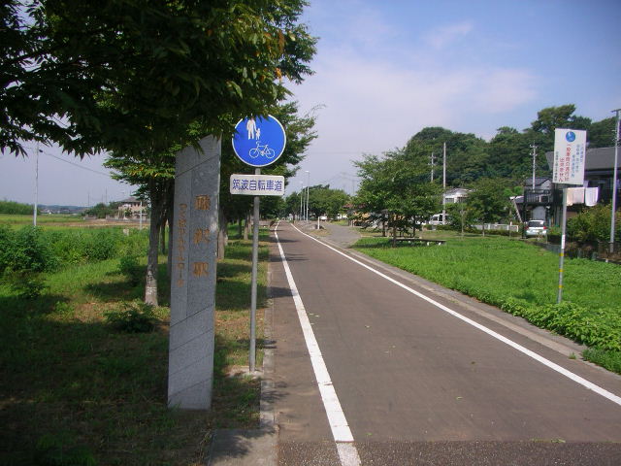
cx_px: 310
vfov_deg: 38.7
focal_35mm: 37
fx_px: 664
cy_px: 233
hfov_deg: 50.1
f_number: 2.8
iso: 50
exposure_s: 1/250
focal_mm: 5.7
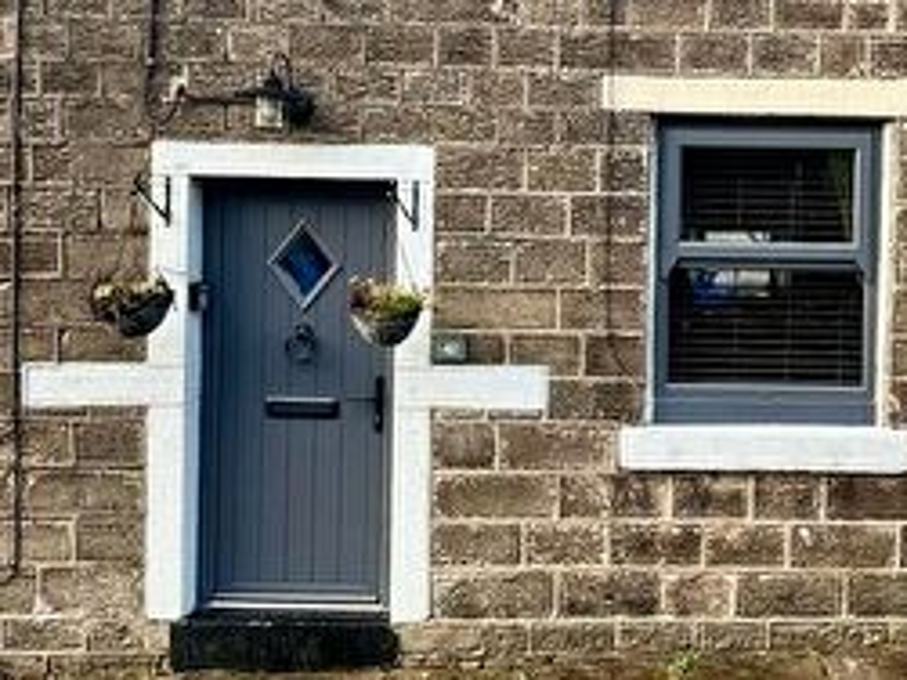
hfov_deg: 46.1
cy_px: 230
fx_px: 1021
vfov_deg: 36.4
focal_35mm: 39
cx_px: 687
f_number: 2.2
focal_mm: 2.22
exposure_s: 1/99
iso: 50
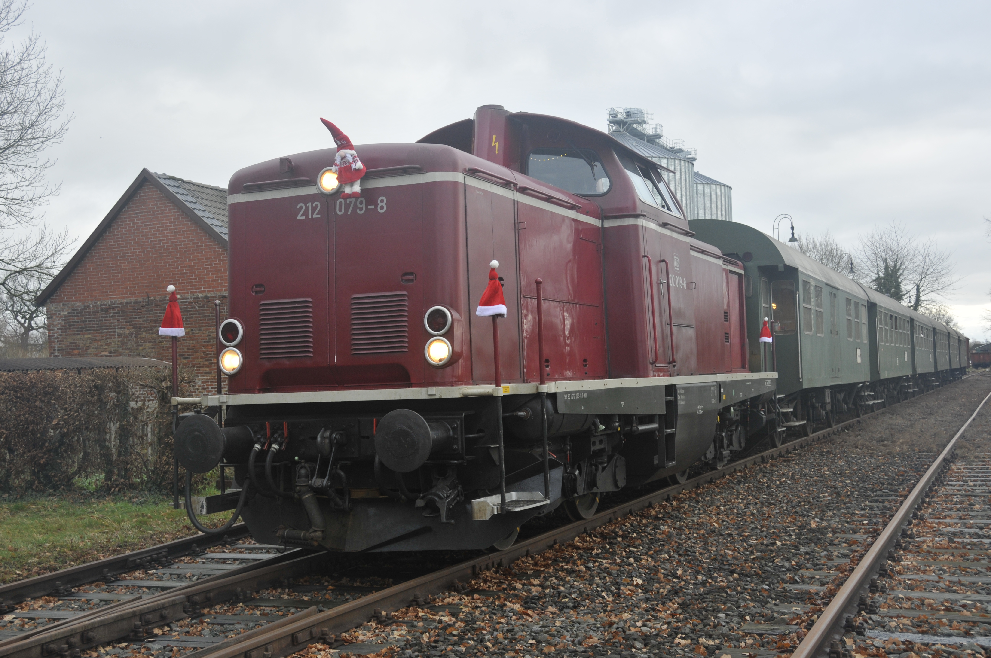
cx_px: 496
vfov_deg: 31.8
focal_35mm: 42
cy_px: 329
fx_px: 1155
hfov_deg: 46.4
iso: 200
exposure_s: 1/125
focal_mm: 28
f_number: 5.6
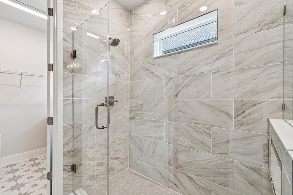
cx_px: 146
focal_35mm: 15
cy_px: 98
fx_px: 122
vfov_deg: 77.3
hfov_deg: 100.4
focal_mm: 10
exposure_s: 1/8
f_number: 7.1
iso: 100
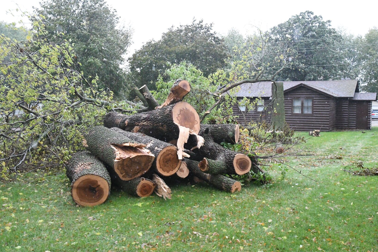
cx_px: 196
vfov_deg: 34.2
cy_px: 118
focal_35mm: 39
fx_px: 410
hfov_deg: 49.5
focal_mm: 24
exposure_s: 1/1000
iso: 8000
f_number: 4.5
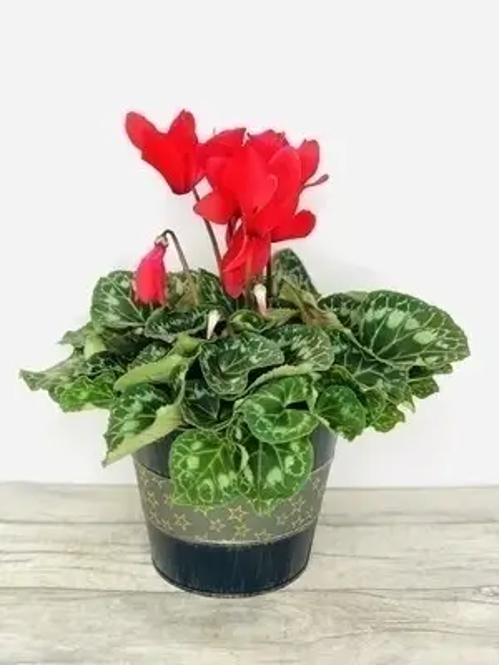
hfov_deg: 28.0
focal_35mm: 52
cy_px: 332
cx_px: 250
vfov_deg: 36.8
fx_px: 999
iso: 32
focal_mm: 6
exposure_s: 1/50
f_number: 2.4
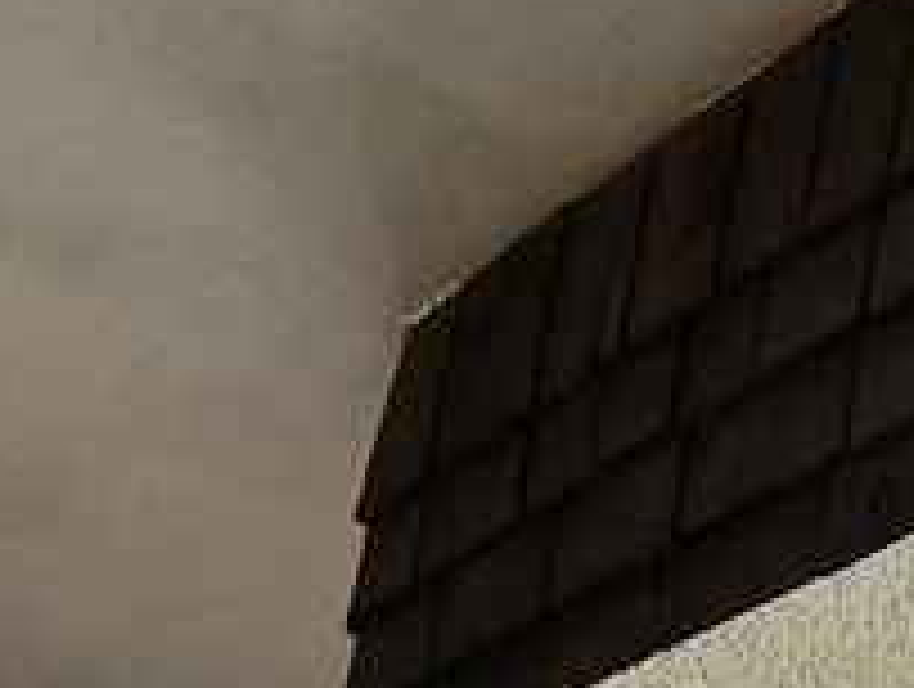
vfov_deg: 10.2
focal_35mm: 92
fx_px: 2433
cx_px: 707
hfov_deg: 21.1
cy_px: 2221
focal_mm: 2.2
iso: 160
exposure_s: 1/60
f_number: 2.2
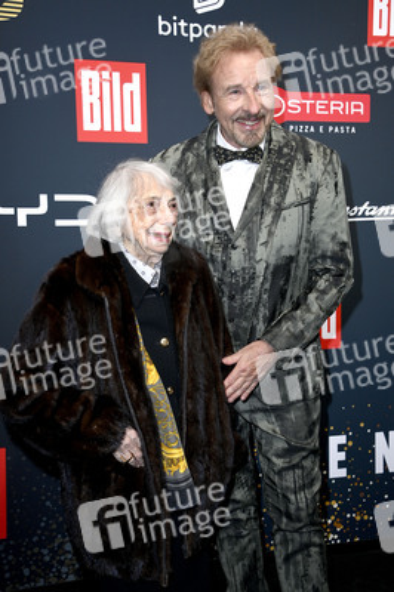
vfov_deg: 43.6
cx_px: 197
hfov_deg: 29.8
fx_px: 740
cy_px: 296
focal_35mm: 45
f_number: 5.6
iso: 320
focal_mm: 45
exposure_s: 1/250
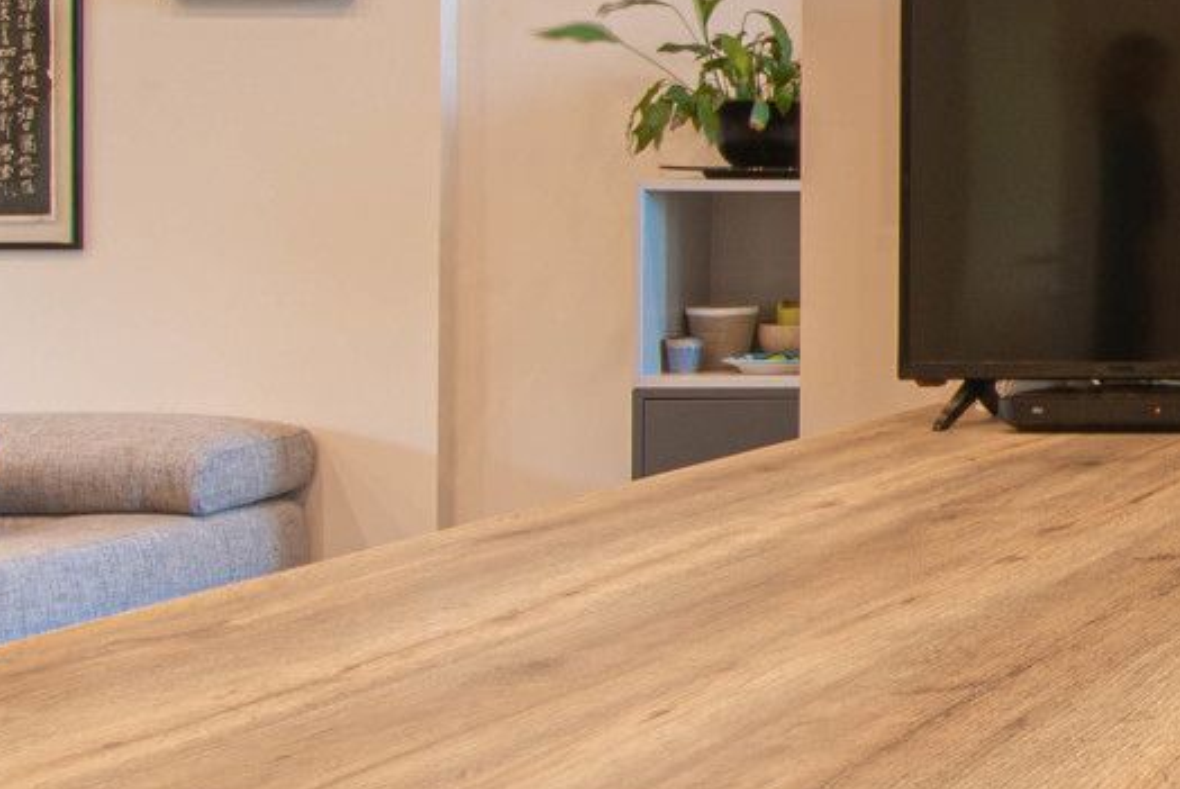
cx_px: 1915
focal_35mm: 78
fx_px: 2559
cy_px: 217
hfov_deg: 20.8
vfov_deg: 17.4
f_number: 18
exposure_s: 1/8
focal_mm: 16
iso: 200
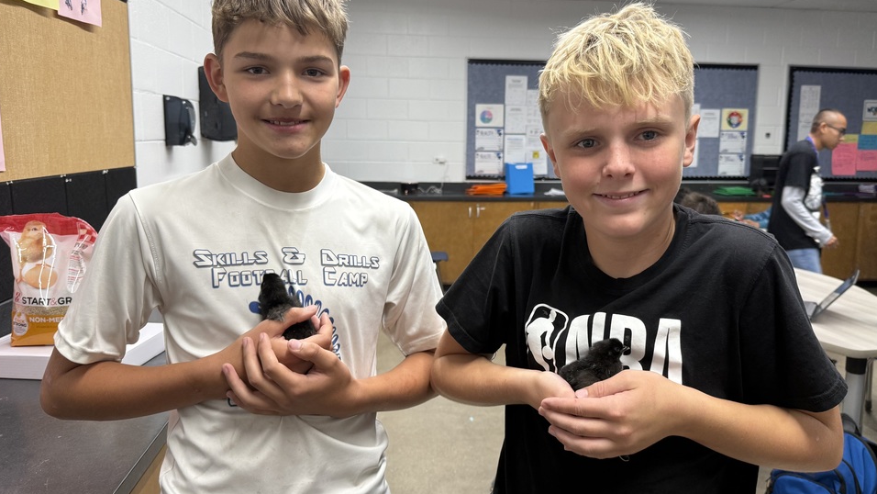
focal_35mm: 28
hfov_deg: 67.9
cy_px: 232
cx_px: 456
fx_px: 651
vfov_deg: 41.5
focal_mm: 6.76
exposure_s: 1/60
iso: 160
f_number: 1.78
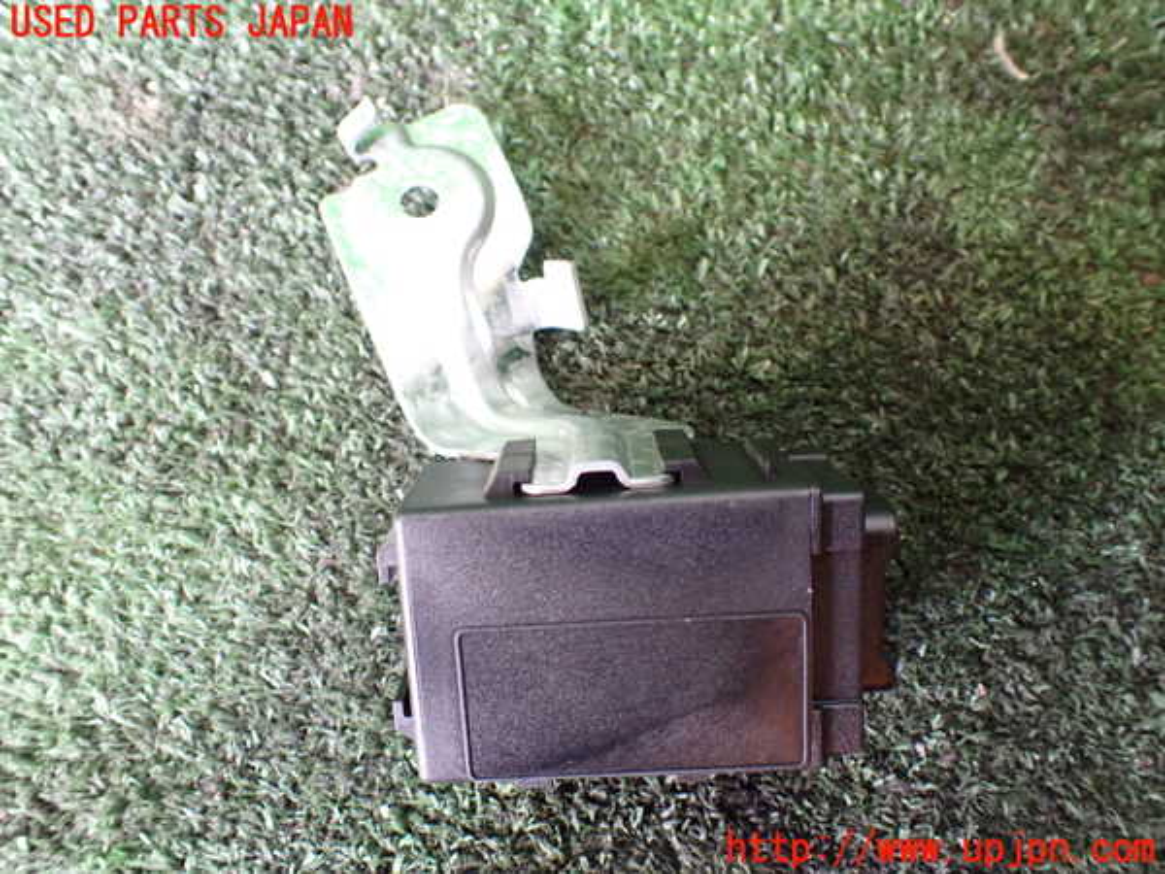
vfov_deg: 46.8
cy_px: 437
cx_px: 582
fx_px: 1010
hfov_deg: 60.0
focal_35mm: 30
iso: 1000
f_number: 2.3
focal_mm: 5.4
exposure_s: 1/30
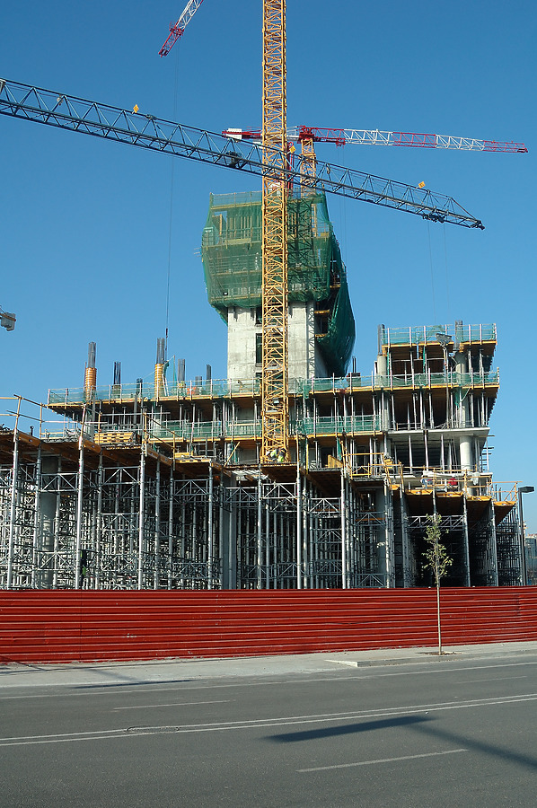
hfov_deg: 36.8
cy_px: 404
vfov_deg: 53.2
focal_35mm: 36
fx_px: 807
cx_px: 268
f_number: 9
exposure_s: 1/250
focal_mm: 24
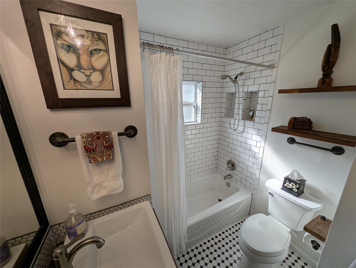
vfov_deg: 94.6
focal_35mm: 12
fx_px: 124
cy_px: 134
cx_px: 178
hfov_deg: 110.5
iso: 37
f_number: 1.95
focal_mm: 2.23
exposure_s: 1/374
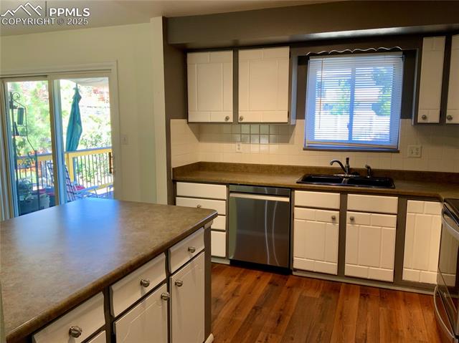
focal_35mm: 29
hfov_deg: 61.7
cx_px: 230
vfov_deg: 48.2
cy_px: 172
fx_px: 384
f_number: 1.8
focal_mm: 3
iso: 40
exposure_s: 1/60
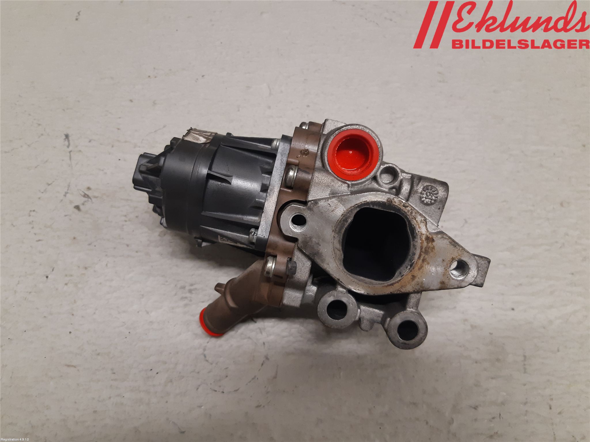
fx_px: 443
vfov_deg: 53.1
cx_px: 295
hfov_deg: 67.3
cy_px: 221
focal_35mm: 26
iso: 160
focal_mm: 3.93
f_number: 1.7
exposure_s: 1/50
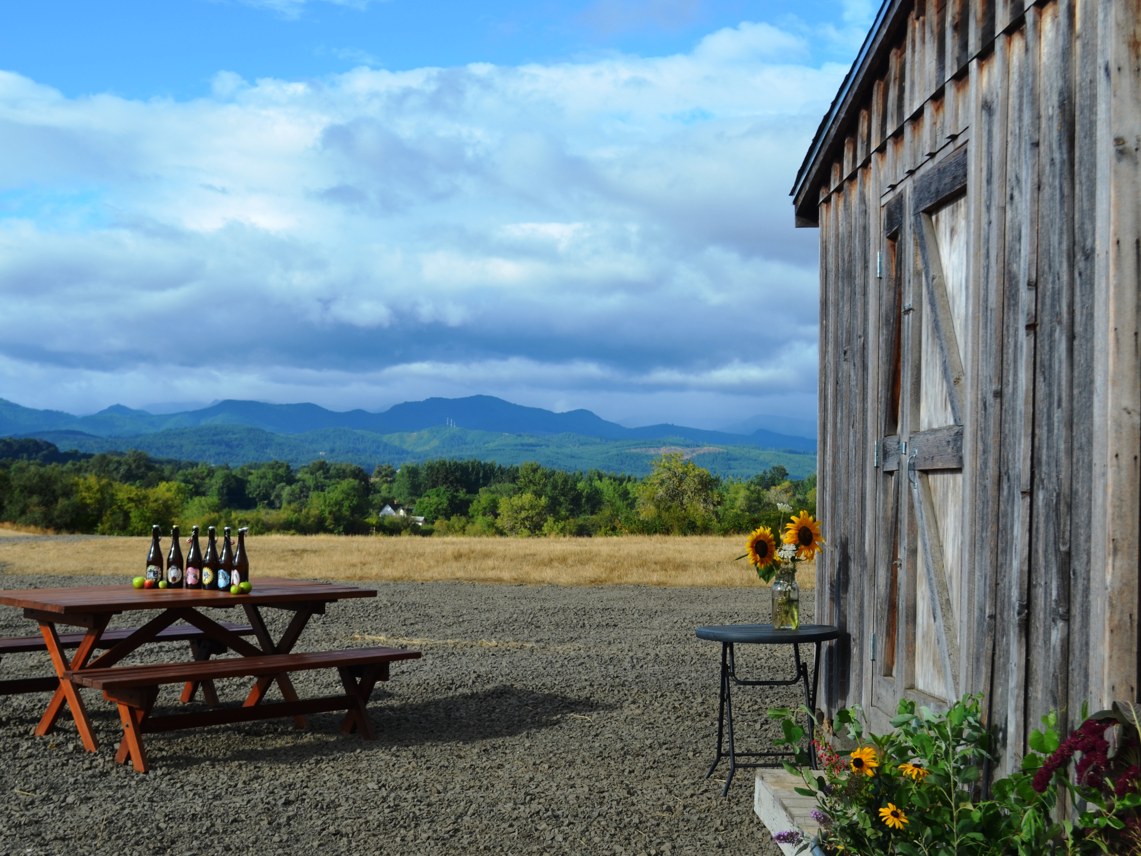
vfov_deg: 27.5
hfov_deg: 36.2
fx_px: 1747
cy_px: 428
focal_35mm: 53
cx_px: 532
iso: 100
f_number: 8
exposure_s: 1/250
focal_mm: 32
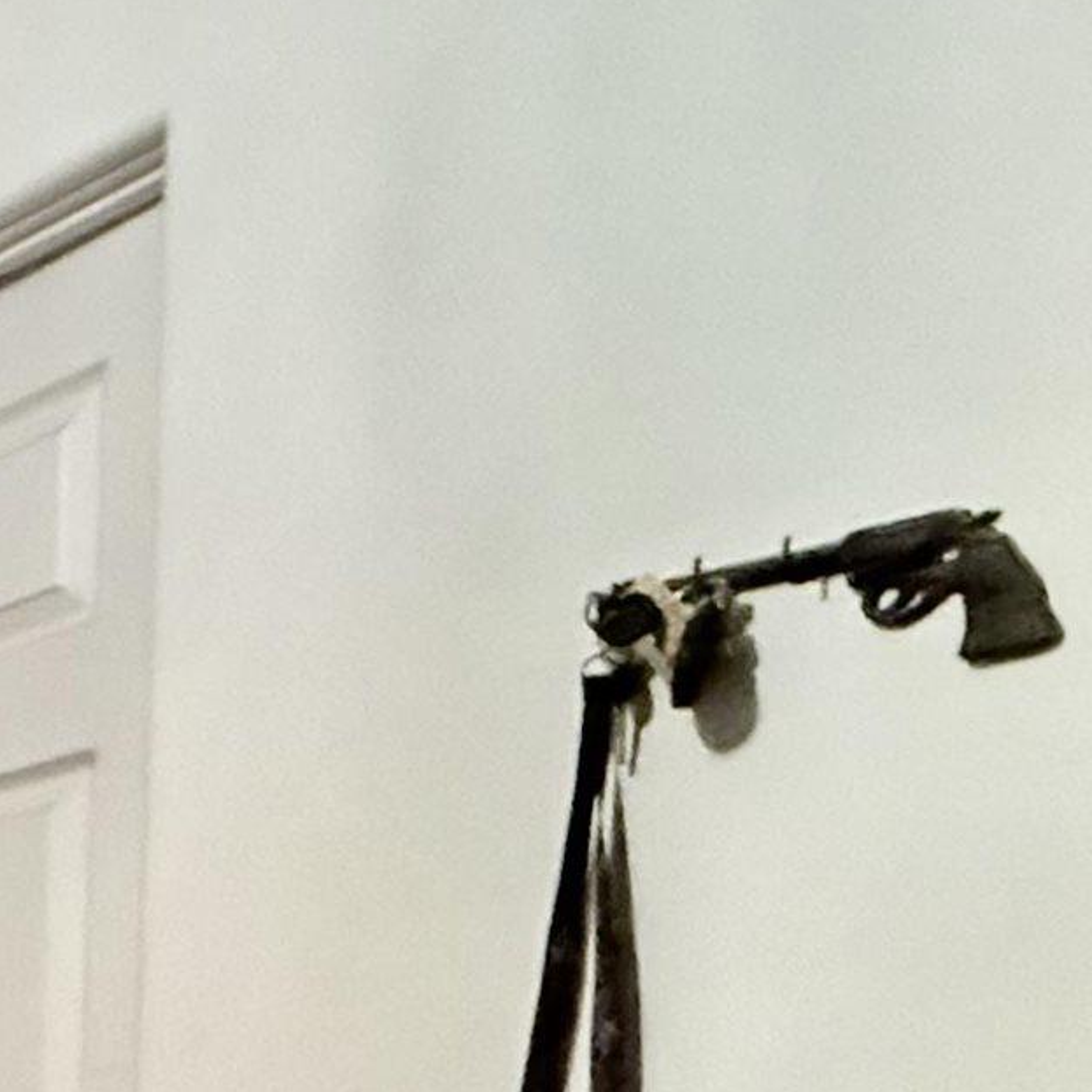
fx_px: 2177
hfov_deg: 16.9
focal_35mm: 61
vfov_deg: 22.7
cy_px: 1660
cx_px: -1292
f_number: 2.2
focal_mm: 2.22
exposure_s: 1/40
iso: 1600
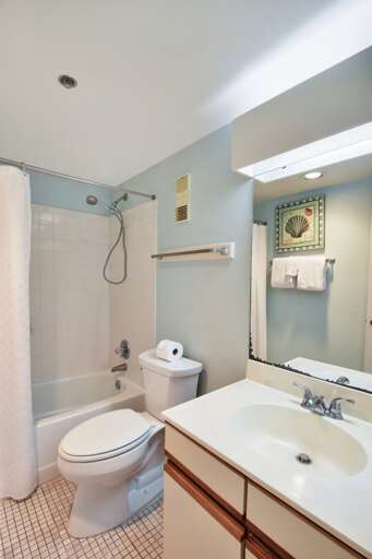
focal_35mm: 16
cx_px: 186
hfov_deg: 72.0
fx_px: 256
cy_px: 280
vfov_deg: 95.0
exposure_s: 1/5
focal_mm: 11
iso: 400
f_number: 8
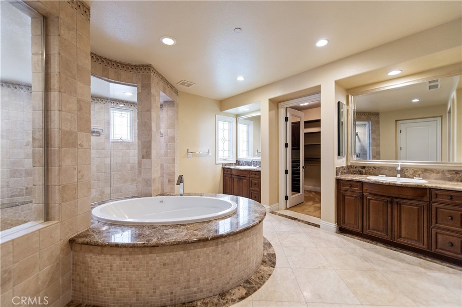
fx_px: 180
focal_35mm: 14
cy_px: 154
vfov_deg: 81.1
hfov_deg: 104.3
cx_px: 231
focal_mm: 14
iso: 500
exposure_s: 1/125
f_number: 2.8
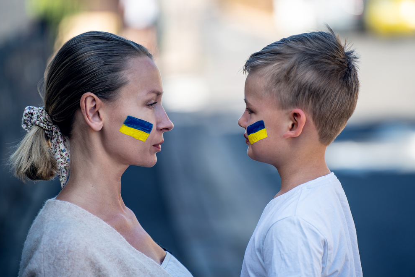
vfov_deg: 7.6
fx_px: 2099
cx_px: 206
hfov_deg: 11.3
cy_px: 140
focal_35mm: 182
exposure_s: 1/640
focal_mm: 180
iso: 160
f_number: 2.8
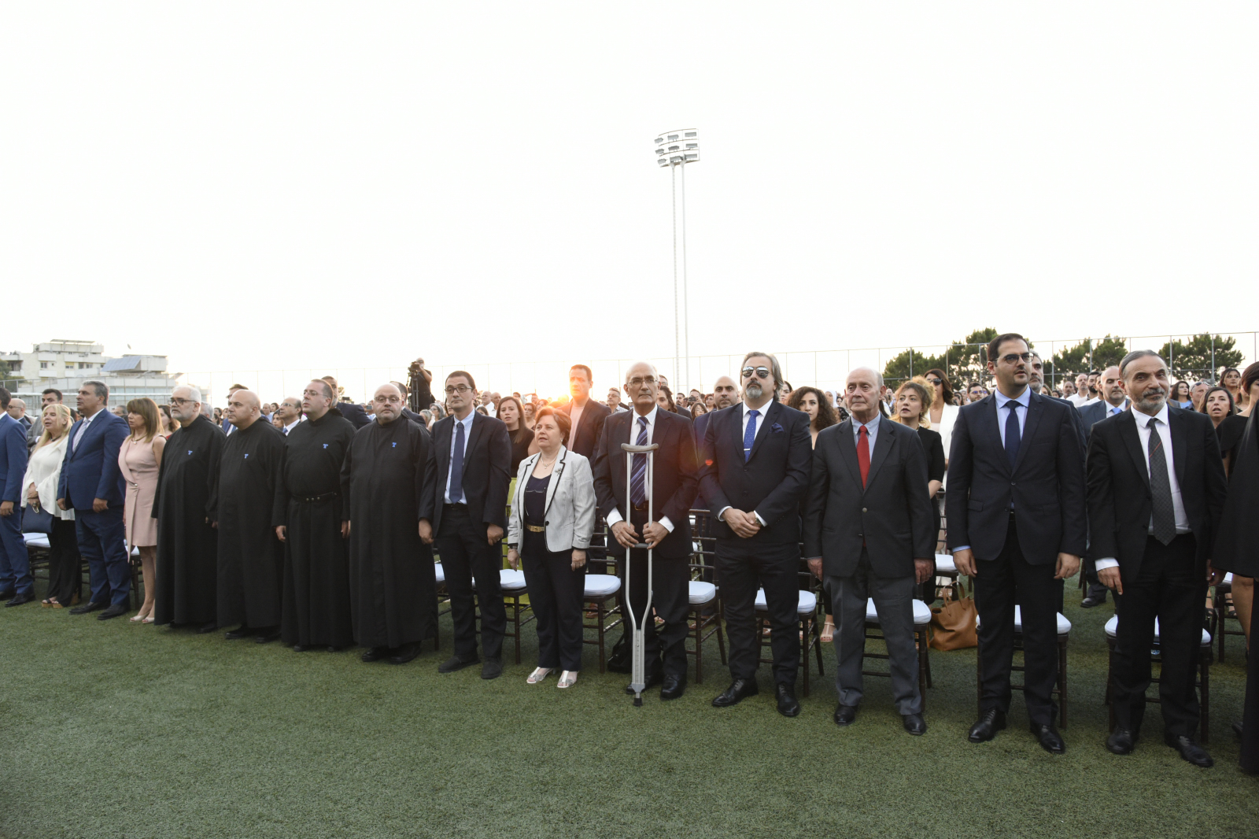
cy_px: 420
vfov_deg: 53.1
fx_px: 839
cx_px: 630
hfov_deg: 73.8
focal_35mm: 24
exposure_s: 1/125
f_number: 7.1
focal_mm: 24
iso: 2500
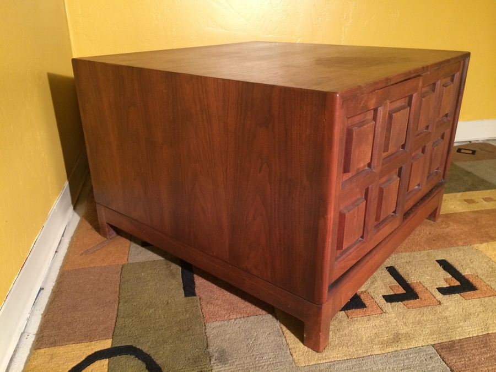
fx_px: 430
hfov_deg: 60.0
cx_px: 248
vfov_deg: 46.8
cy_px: 186
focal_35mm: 30
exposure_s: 1/30
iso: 160
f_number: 2.2
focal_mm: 4.12
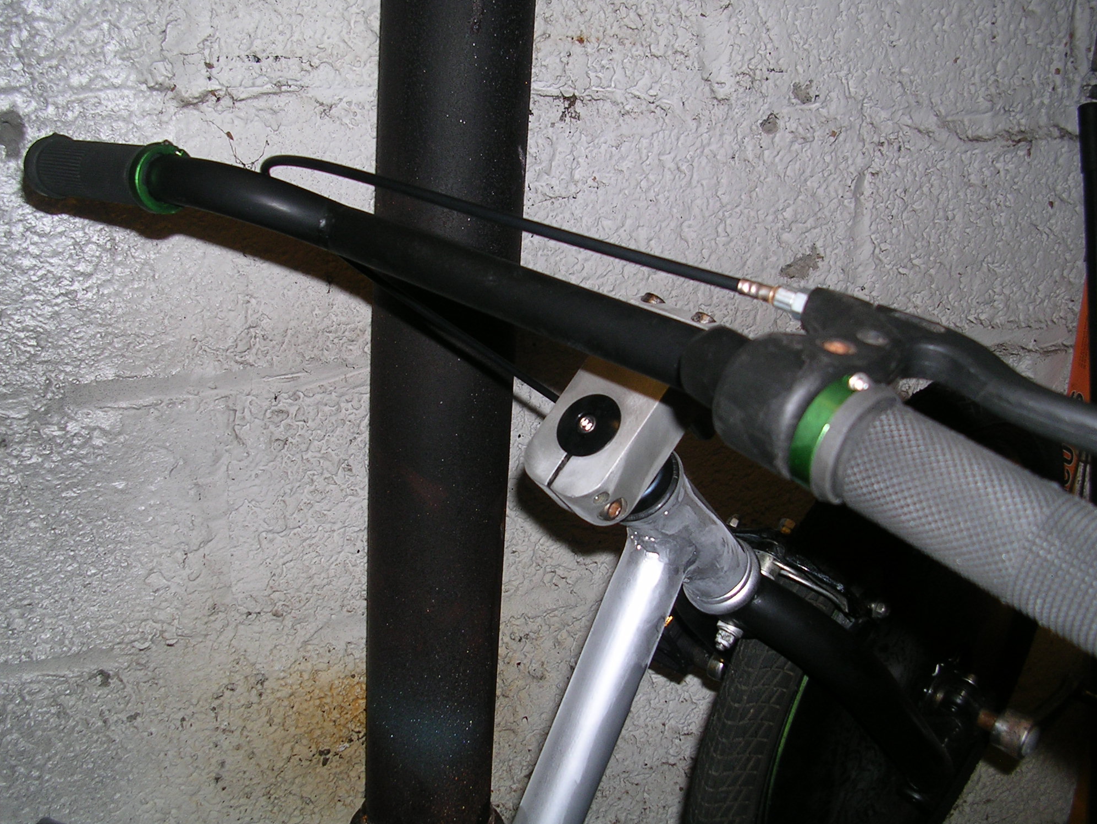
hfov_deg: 47.9
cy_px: 407
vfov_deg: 36.8
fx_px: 1236
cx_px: 537
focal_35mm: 39
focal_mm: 5.8
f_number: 2.8
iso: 50
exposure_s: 1/60.1
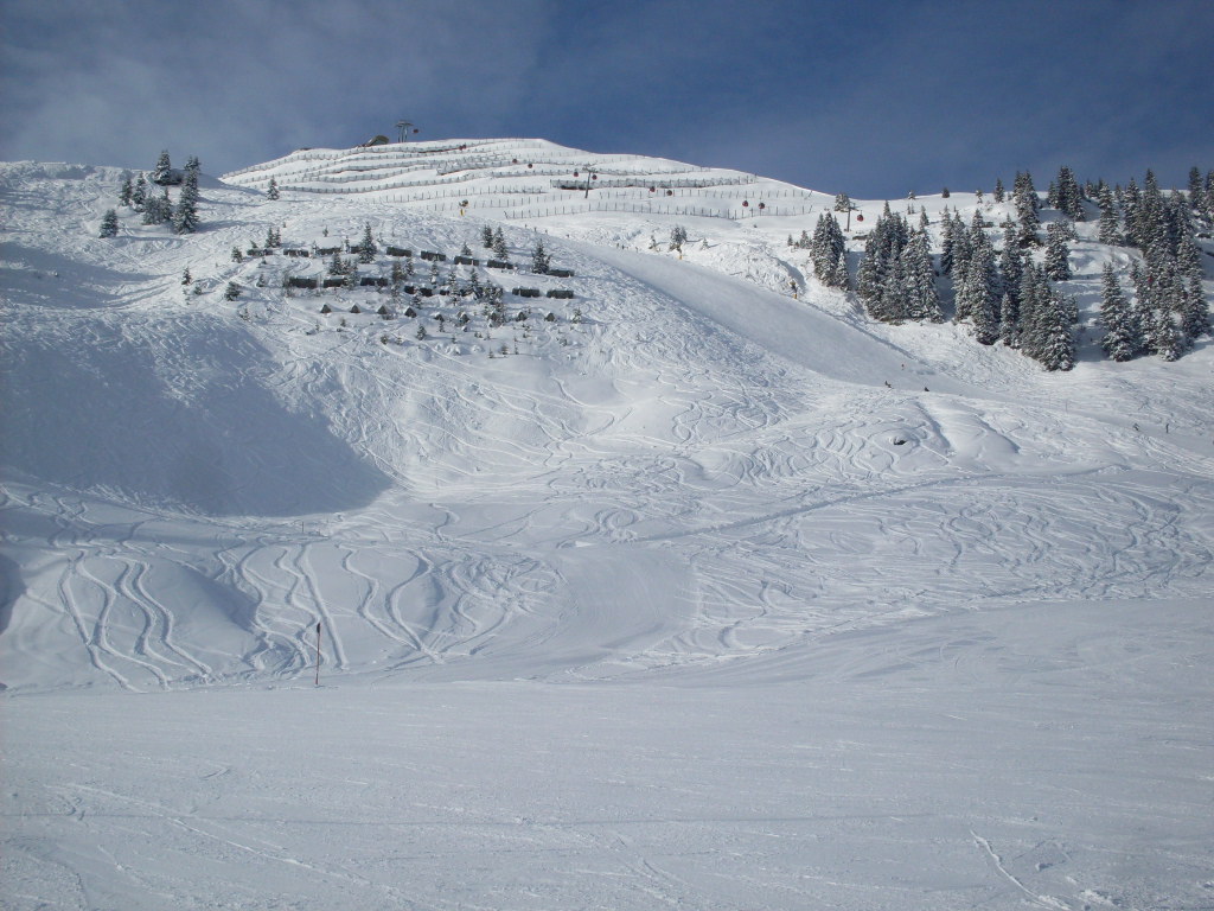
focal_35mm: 38
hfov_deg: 49.0
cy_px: 456
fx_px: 1333
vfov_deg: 37.7
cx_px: 607
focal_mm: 6.3
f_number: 8.4
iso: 80
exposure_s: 1/750
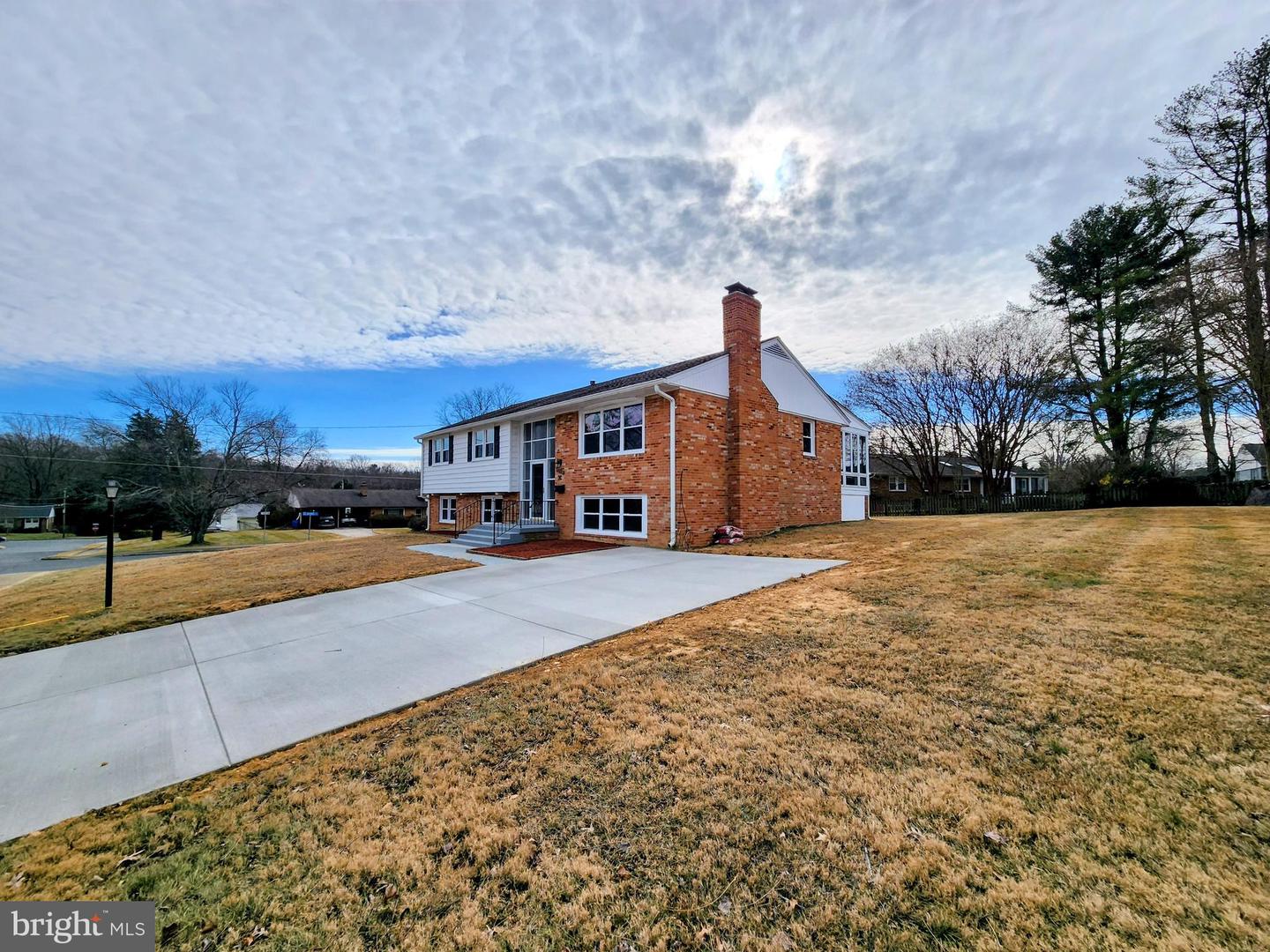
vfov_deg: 89.9
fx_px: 477
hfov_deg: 106.2
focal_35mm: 13
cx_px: 635
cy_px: 476
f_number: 2.2
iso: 50
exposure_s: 1/3861
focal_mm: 2.2
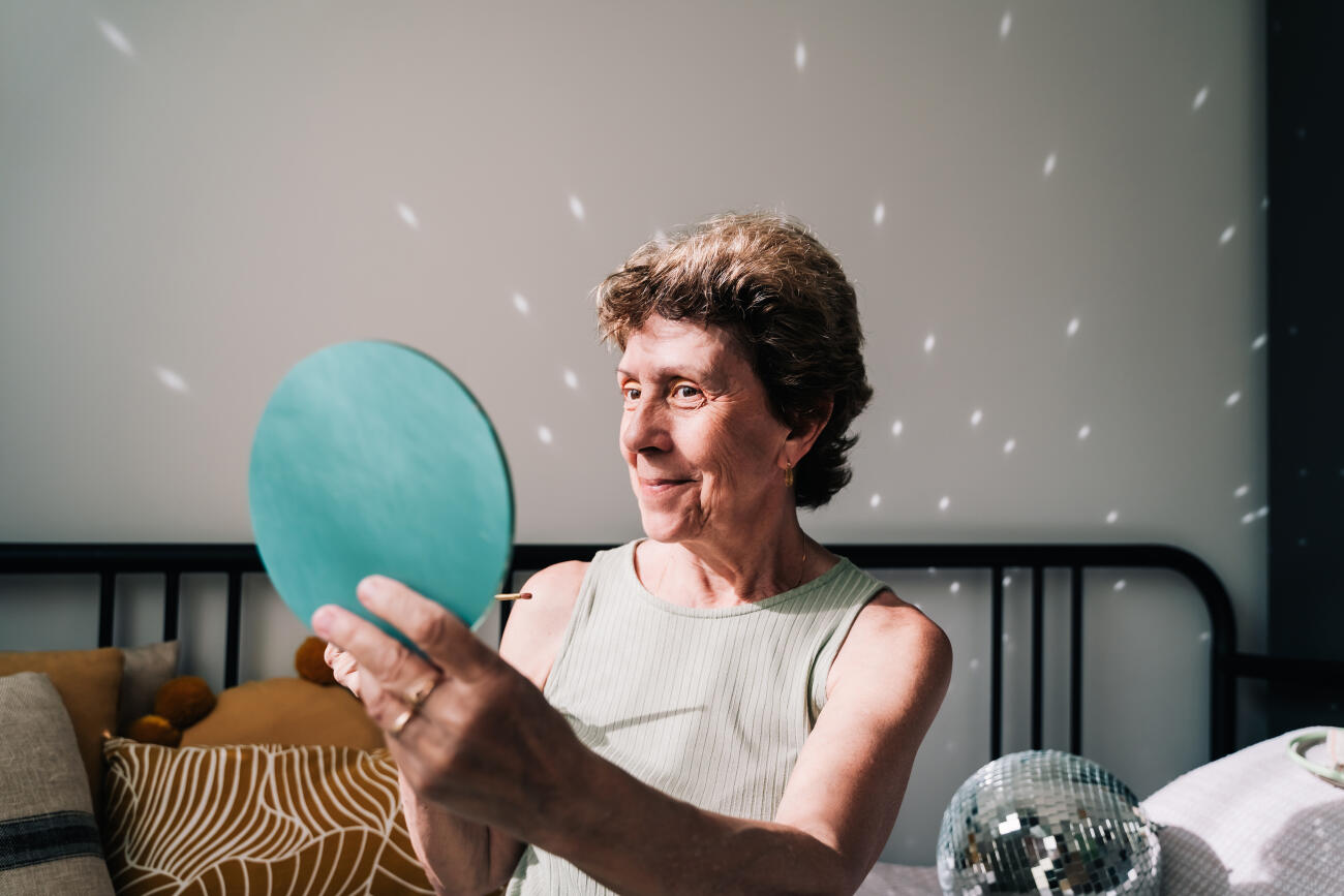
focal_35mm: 28
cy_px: 448
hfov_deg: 65.5
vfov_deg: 46.4
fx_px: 1045
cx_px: 672
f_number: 3.5
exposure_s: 1/800
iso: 200
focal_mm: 28
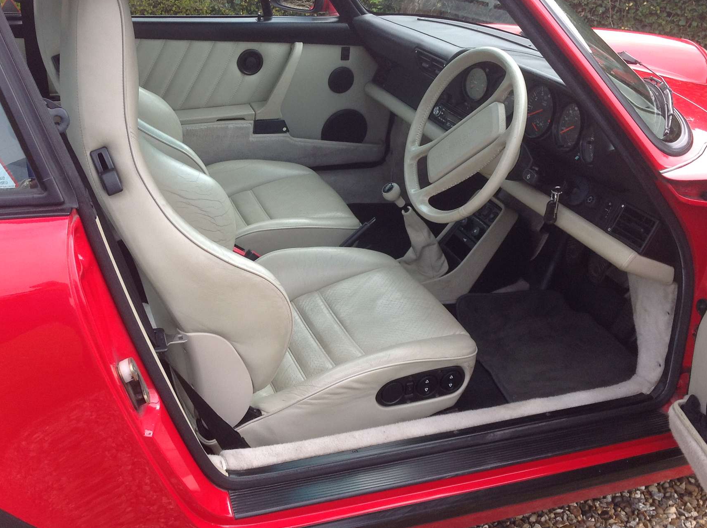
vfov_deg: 35.0
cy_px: 220
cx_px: 327
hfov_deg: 45.8
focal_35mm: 41
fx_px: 836
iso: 80
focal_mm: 4.28
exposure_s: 1/291
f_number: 2.4
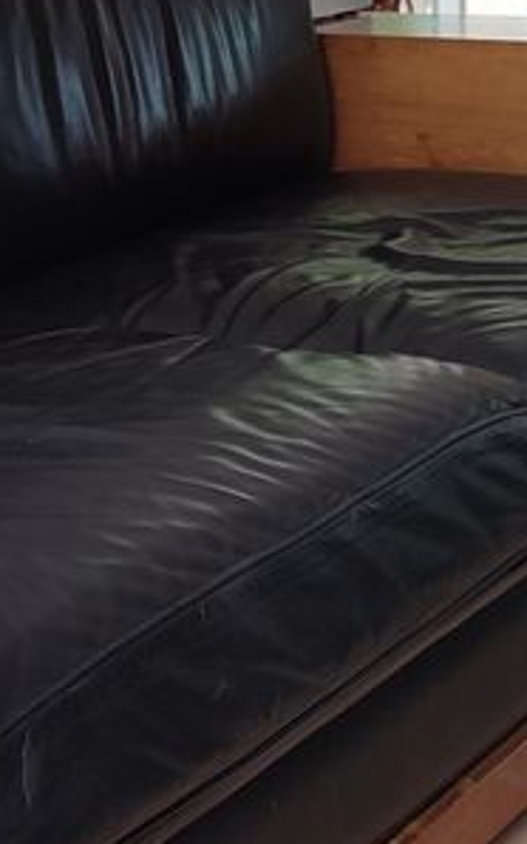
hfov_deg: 14.3
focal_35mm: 89
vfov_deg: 23.1
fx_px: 2047
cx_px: -85
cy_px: 201
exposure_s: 1/33
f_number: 1.9
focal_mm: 6.04
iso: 250
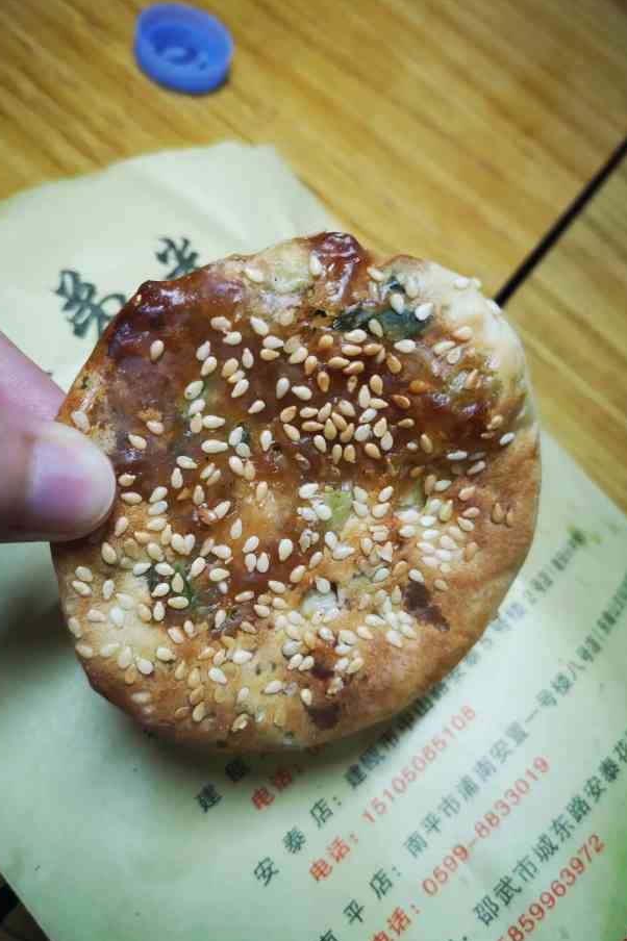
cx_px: 290
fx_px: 758
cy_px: 467
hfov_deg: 44.9
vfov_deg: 63.7
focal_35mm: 29
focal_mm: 3.95
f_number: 1.8
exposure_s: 1/25
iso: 400
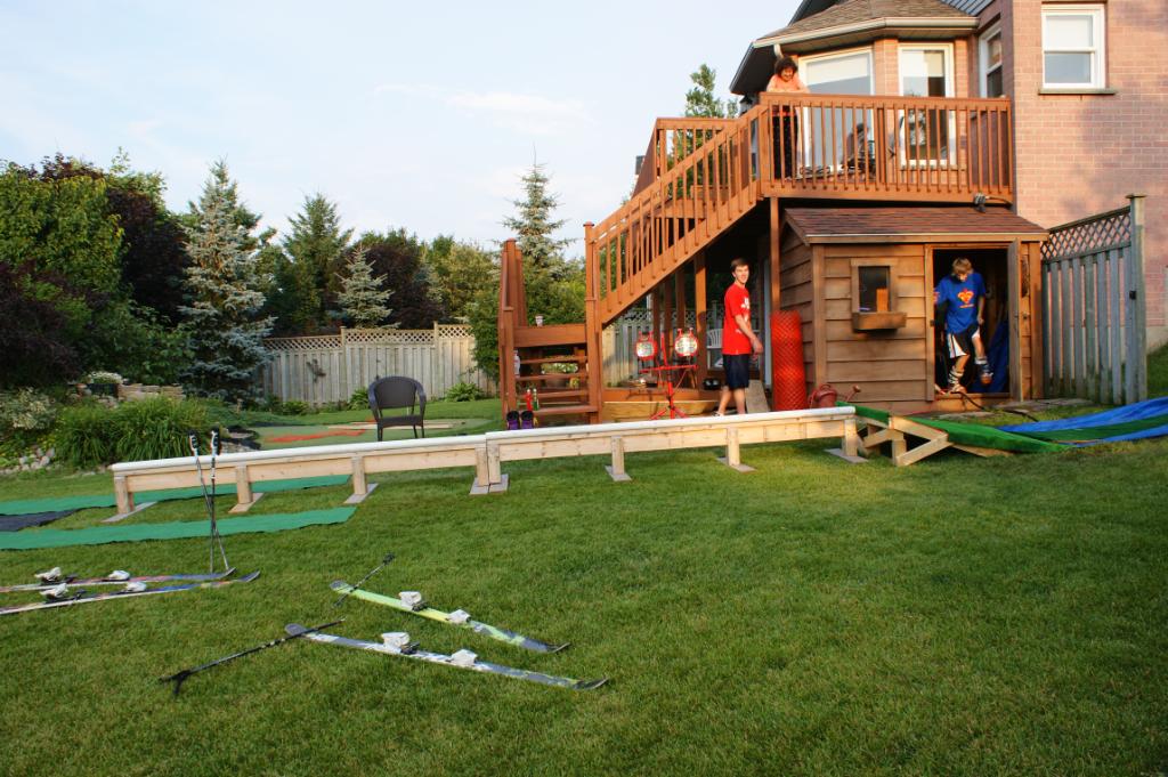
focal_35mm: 27
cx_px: 584
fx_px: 875
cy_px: 388
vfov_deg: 47.9
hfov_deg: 67.4
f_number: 8
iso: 100
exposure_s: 1/60
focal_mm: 18
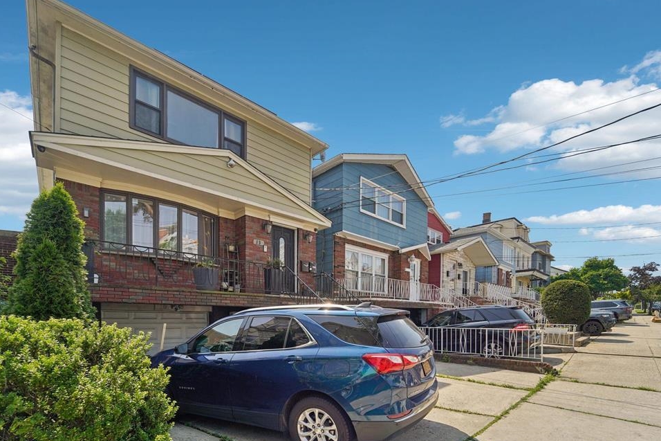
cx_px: 340
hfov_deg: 100.4
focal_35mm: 15
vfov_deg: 77.3
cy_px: 219
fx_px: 275
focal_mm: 14
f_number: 8
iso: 400
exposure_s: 1/500
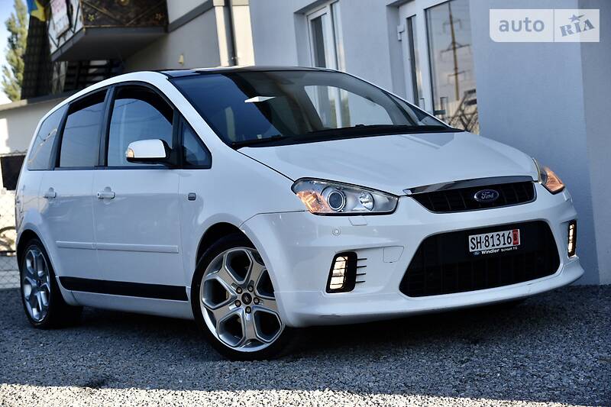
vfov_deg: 20.9
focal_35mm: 65
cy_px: 204
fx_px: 1103
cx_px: 306
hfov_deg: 31.0
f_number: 5.6
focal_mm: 65
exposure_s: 1/500
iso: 200
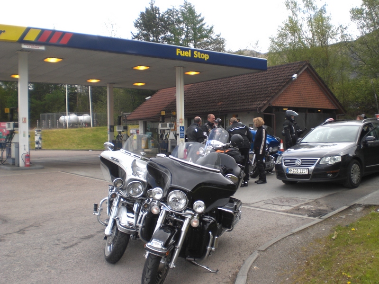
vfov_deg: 37.7
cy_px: 142
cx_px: 190
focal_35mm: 38
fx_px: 416
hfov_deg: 49.0
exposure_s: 1/200
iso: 50
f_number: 3.1
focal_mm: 6.3
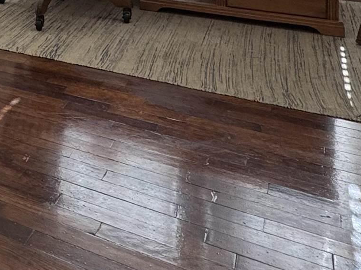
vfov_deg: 21.6
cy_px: -133
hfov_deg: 27.4
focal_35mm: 57
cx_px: -124
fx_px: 594
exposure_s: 1/140
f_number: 2.2
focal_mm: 2.22
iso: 40
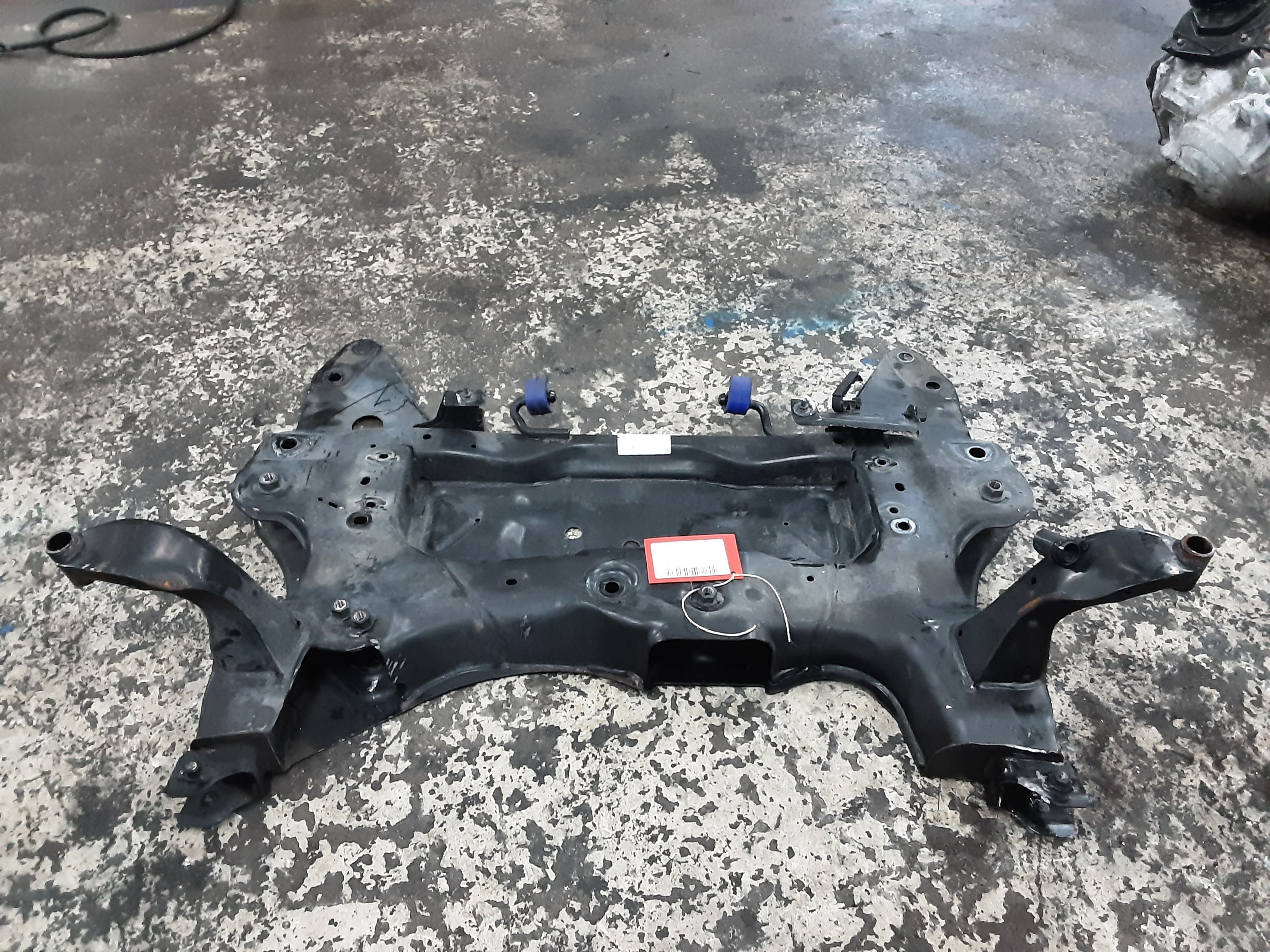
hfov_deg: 65.3
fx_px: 991
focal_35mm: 27
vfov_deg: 51.4
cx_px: 635
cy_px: 476
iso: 400
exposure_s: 1/25
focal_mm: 2.91
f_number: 1.9
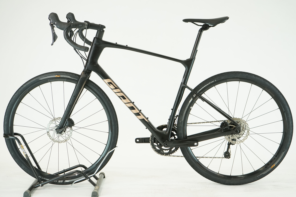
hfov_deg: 33.4
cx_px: 148
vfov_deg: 22.6
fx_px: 493
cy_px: 98
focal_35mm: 60
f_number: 5.6
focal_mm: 60
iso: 1600
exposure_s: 1/200
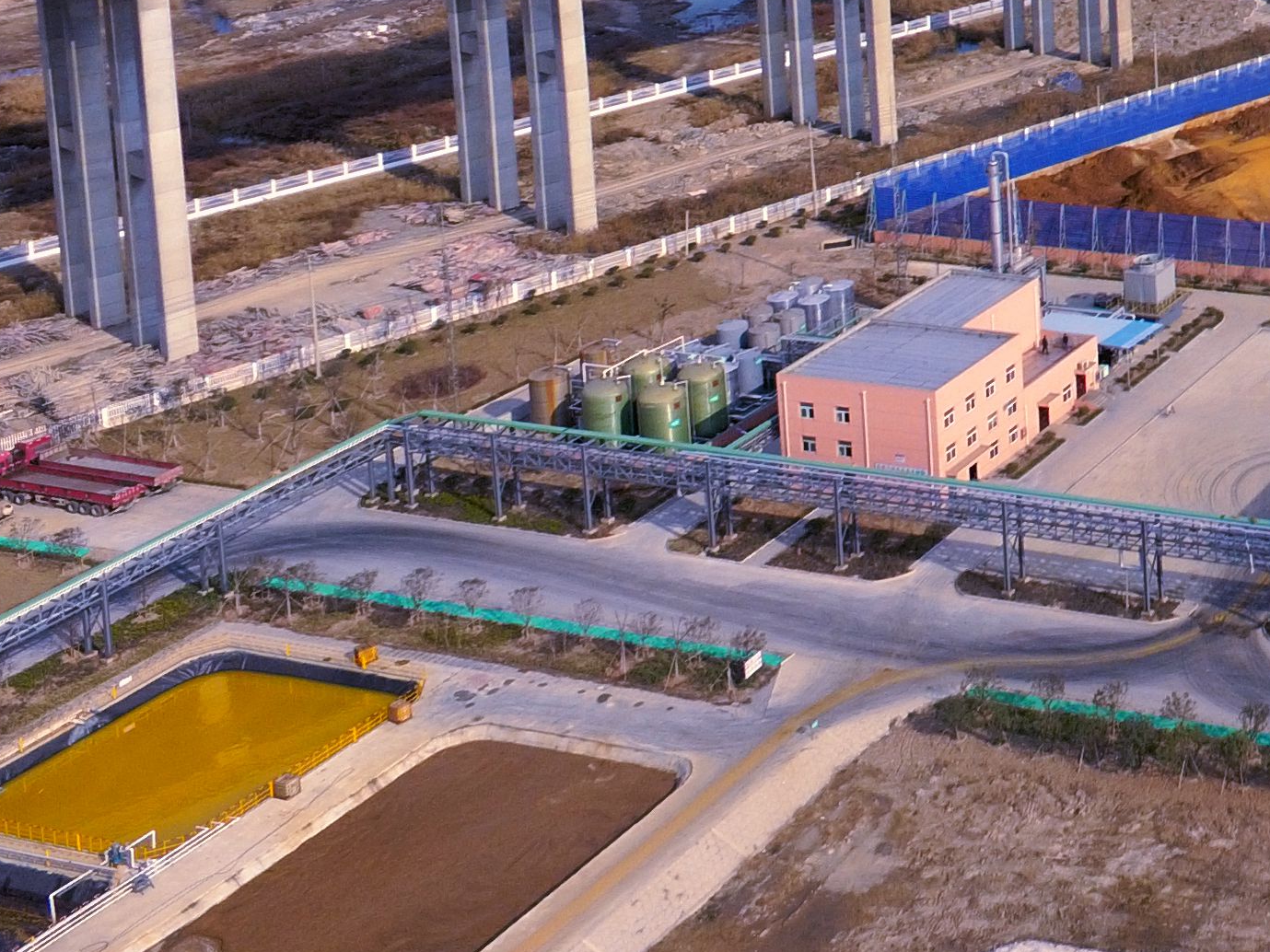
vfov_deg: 22.4
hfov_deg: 27.5
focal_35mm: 58
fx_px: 2128
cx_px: 1666
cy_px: -307
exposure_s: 1/599
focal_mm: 3.61
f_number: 2.8
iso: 100
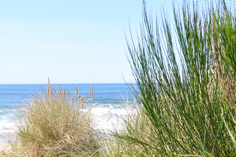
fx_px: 712
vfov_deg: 12.5
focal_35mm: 109
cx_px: 1
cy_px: 110
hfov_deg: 18.3
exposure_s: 1/250
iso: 200
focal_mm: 21
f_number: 8
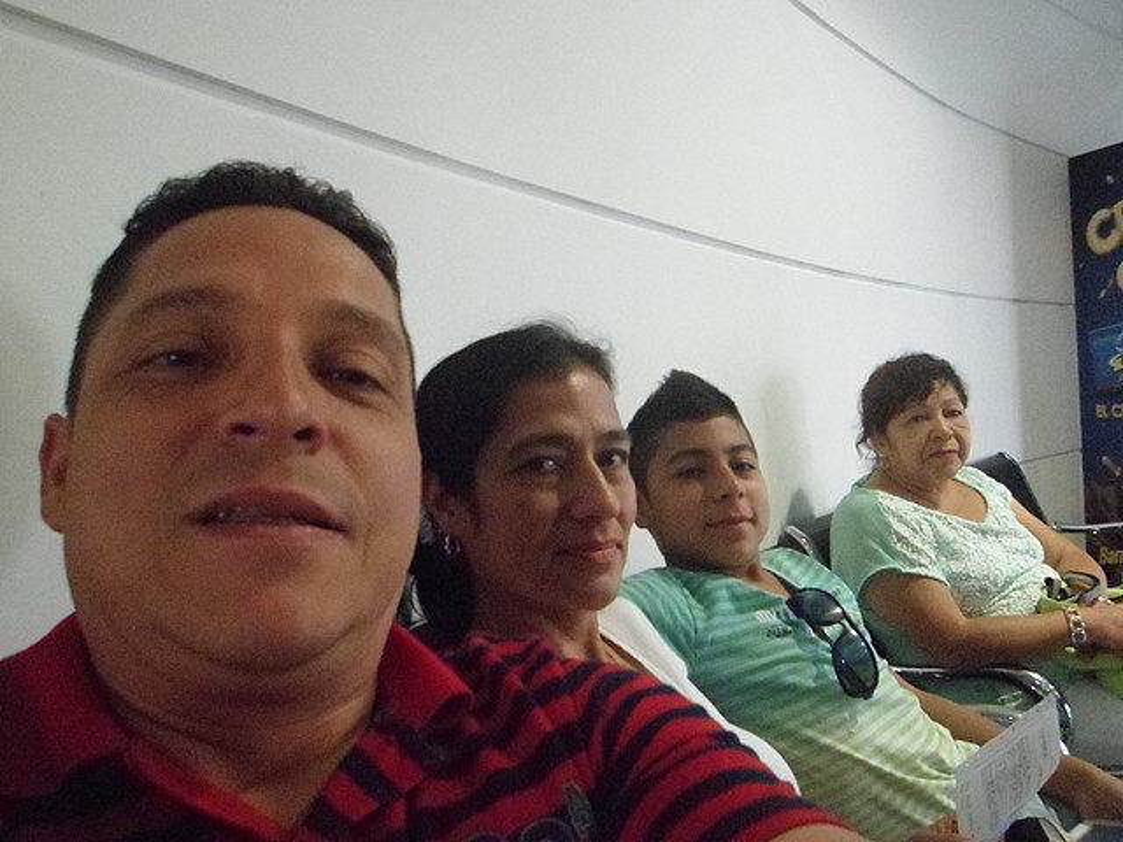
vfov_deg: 46.8
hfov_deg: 60.0
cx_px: 562
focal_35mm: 30
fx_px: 973
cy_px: 421
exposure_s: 1/90
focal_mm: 5.7
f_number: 3.5
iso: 1600
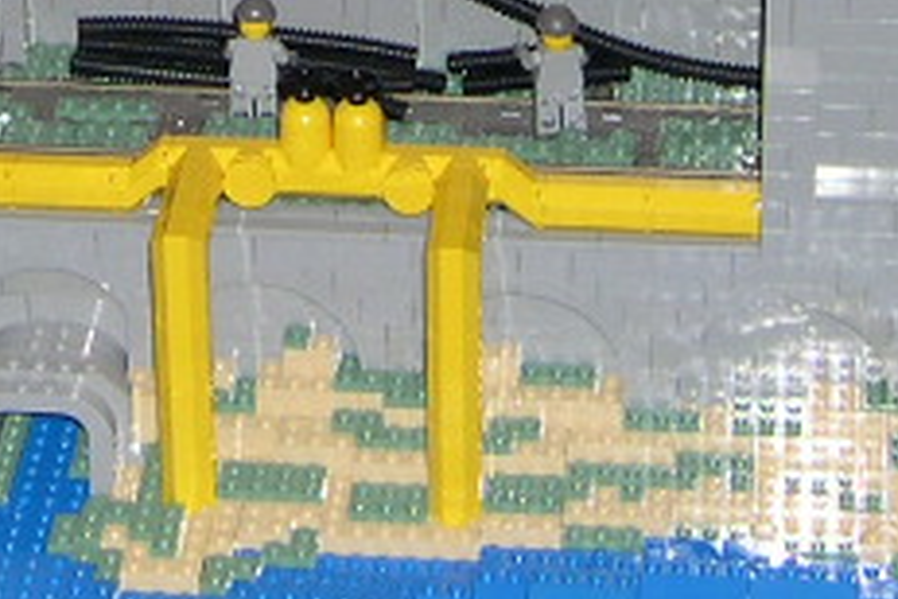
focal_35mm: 175
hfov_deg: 11.7
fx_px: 4365
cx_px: 109
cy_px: -506
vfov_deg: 7.6
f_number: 2.8
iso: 100
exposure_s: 1/60
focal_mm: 8
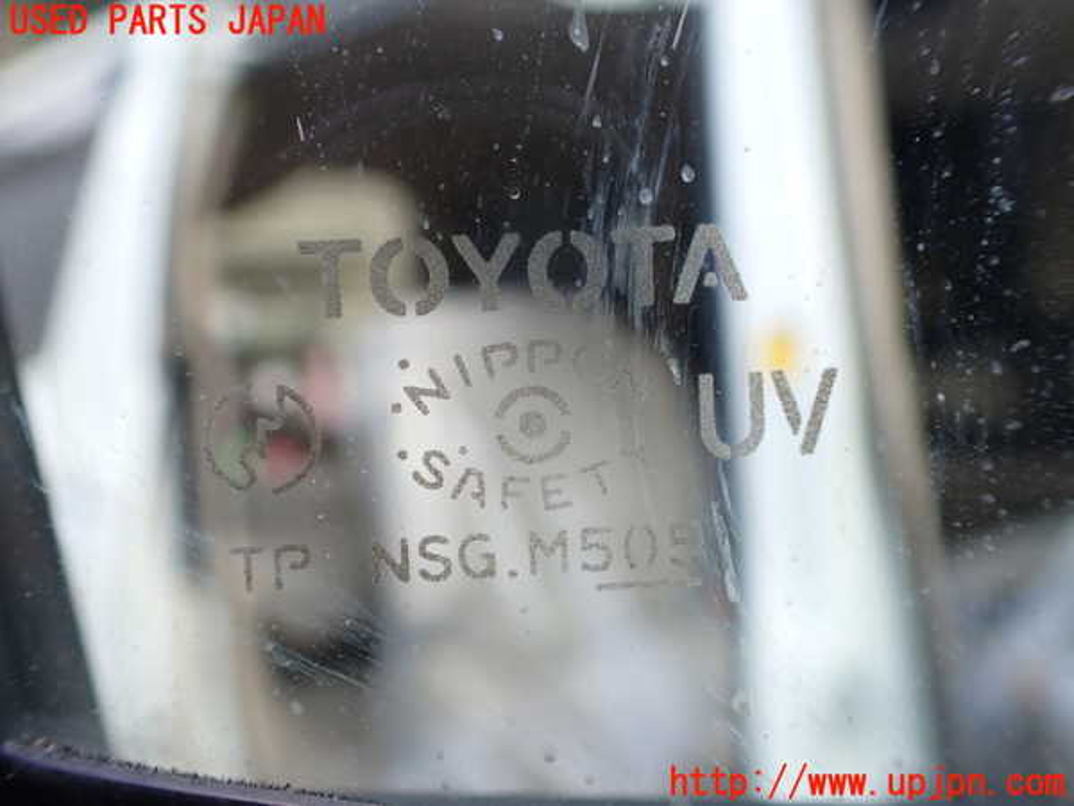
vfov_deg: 46.8
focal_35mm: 30
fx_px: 931
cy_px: 403
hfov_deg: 60.0
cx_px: 537
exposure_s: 1/200
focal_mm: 5.4
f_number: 2.3
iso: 100
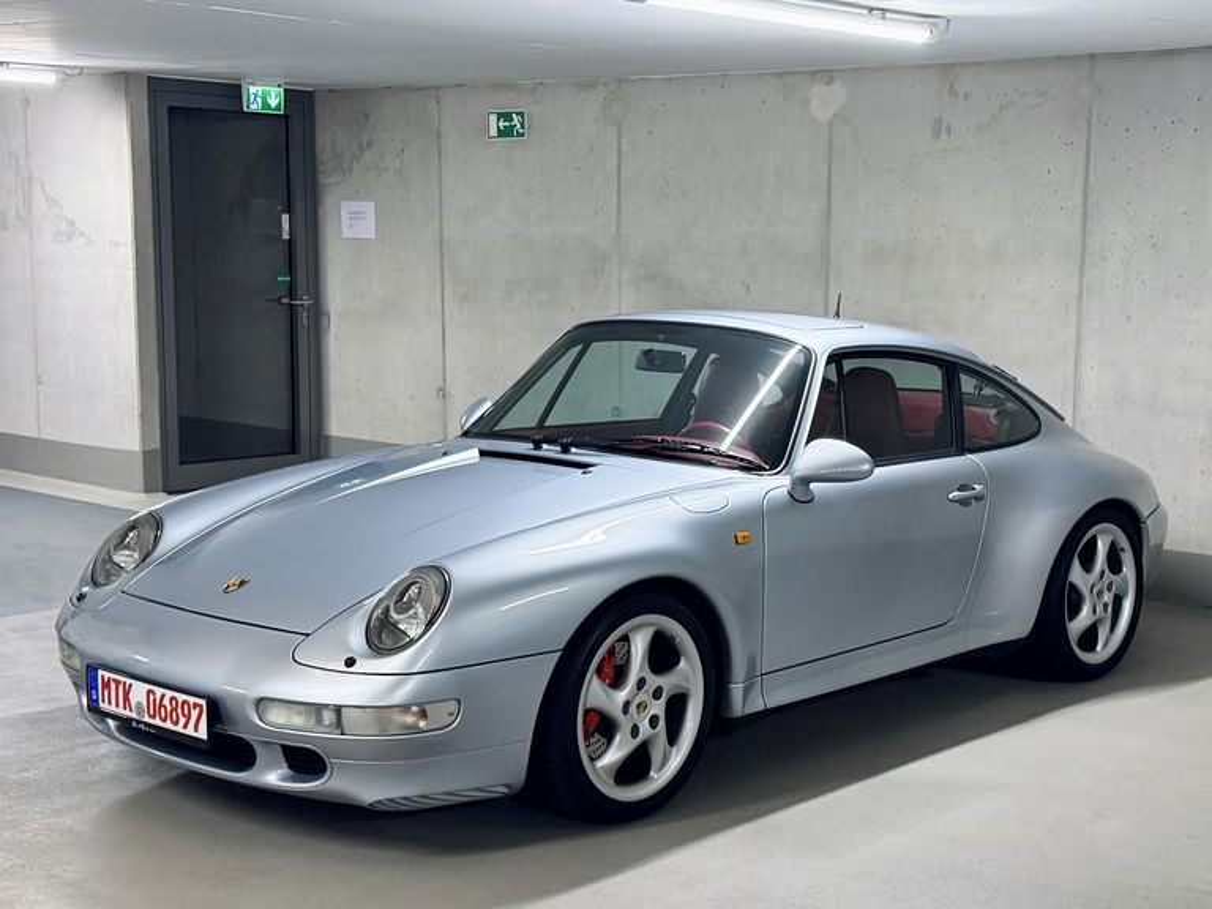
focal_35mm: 24
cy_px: 454
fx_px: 840
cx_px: 606
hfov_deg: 71.6
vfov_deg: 56.8
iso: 250
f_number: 1.78
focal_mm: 6.76
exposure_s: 1/100
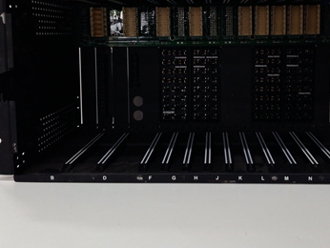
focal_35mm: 39
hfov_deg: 47.4
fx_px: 372
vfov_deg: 36.3
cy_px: 73
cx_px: 206
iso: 224
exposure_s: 1/33
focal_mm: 3.79
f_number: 2
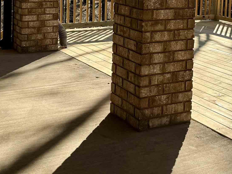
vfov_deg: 21.0
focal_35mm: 67
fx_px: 449
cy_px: -11
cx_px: 156
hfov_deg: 28.8
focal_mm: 6.76
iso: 80
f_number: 1.78
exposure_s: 1/3759
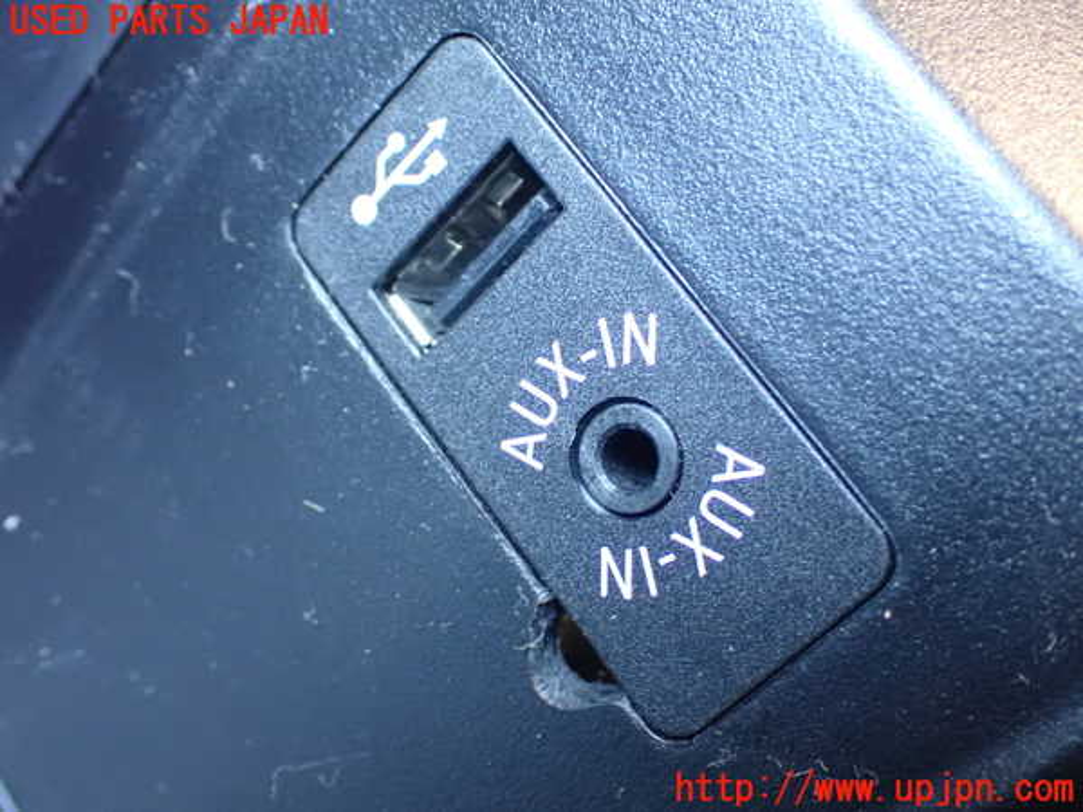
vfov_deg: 30.9
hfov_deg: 40.4
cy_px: 406
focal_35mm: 47
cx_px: 542
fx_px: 1470
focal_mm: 8.4
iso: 1600
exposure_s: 1/30
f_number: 3.1
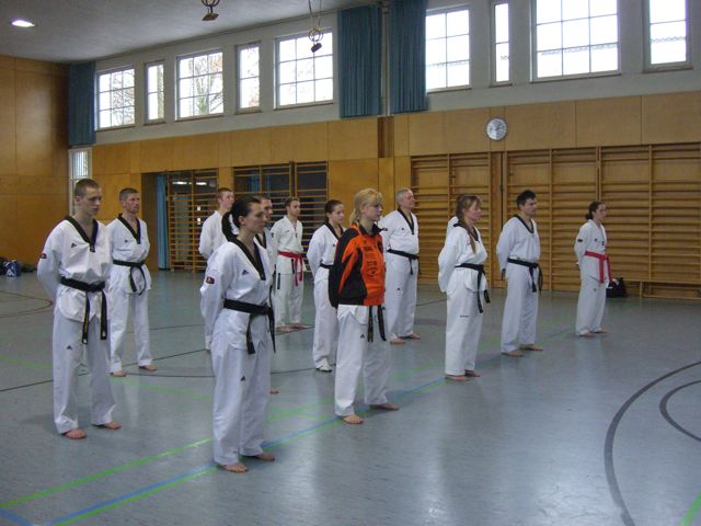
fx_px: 770
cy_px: 263
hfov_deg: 49.0
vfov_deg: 37.7
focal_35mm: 38
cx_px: 350
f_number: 2.8
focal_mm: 7.9
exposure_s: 1/125
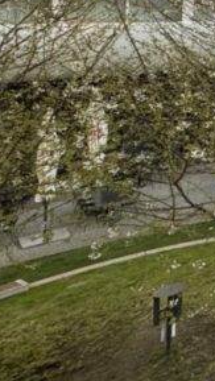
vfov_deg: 34.3
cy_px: -18
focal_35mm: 54
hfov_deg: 12.7
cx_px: 591
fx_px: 546
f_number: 2.2
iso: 40
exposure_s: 1/295
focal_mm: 2.22
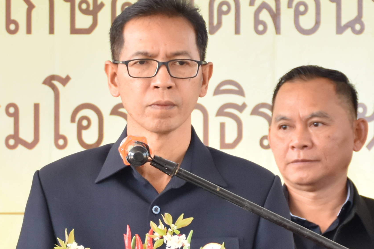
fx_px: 3646
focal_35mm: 351
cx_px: 110
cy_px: 317
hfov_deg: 5.9
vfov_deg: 3.9
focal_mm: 66
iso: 720
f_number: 5
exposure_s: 1/250
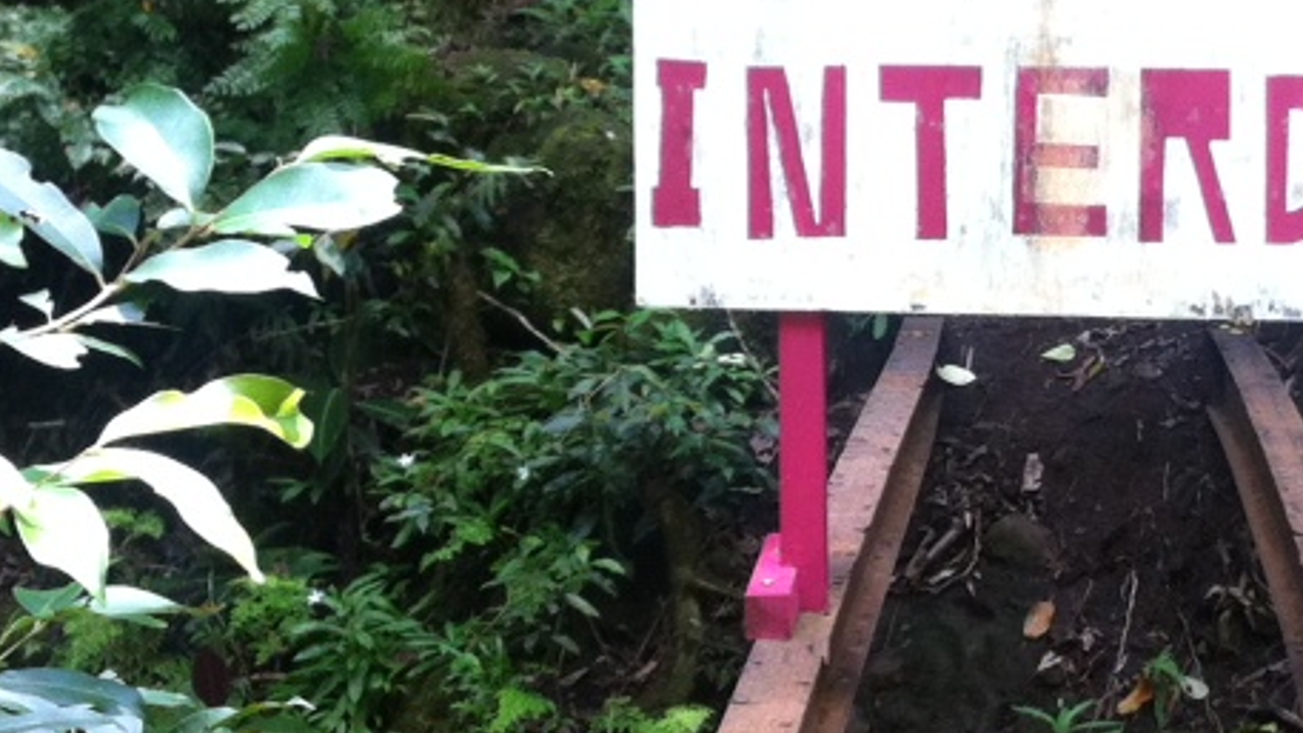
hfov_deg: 19.6
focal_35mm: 108
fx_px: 3731
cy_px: 357
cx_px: 998
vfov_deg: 11.2
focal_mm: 3.85
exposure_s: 1/60
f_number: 2.8
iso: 100
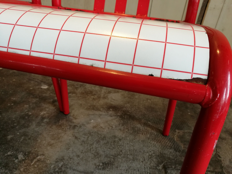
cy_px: 87
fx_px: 181
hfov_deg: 65.3
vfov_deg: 51.4
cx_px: 116
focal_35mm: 27
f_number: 2.2
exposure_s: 1/30
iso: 200
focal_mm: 4.5
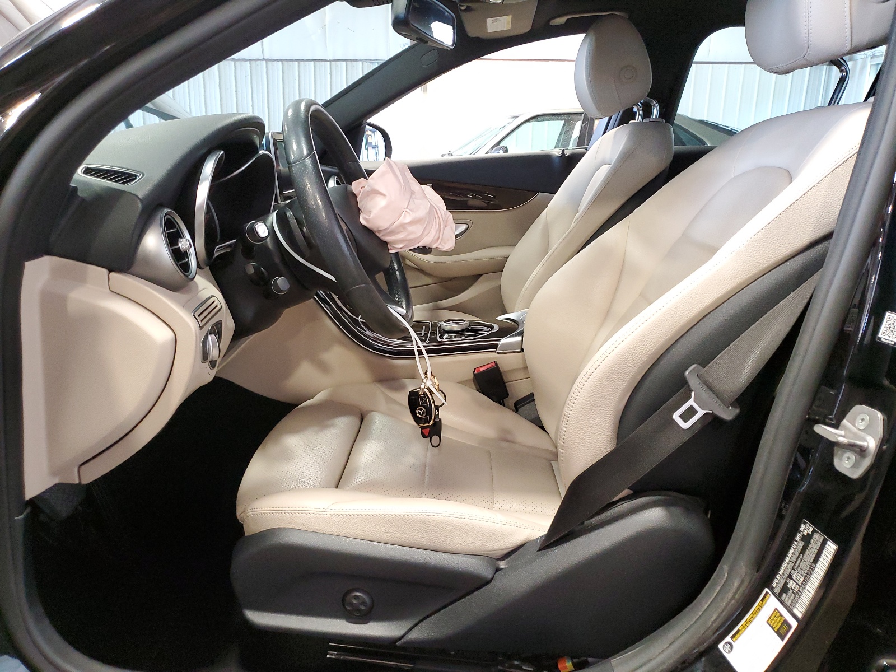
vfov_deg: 53.1
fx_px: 673
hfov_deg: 67.3
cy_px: 336
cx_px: 448
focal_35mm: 26
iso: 289
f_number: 1.5
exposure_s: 1/40
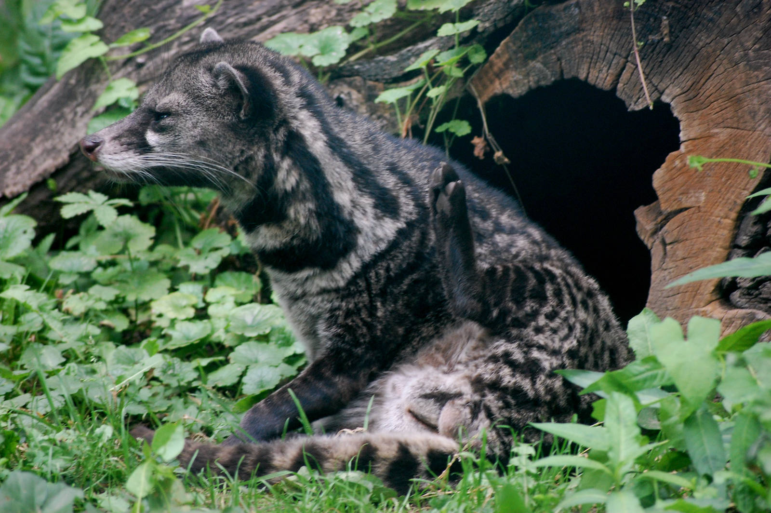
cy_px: 256
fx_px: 6420
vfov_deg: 4.6
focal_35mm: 300
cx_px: 386
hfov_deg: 6.9
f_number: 5.6
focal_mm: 200
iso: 800
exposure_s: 1/125
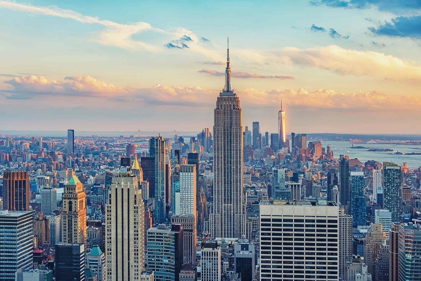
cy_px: 140
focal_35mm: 52
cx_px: 210
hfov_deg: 38.2
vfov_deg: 26.0
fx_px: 608
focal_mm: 52
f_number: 4.5
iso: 64
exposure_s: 1/60
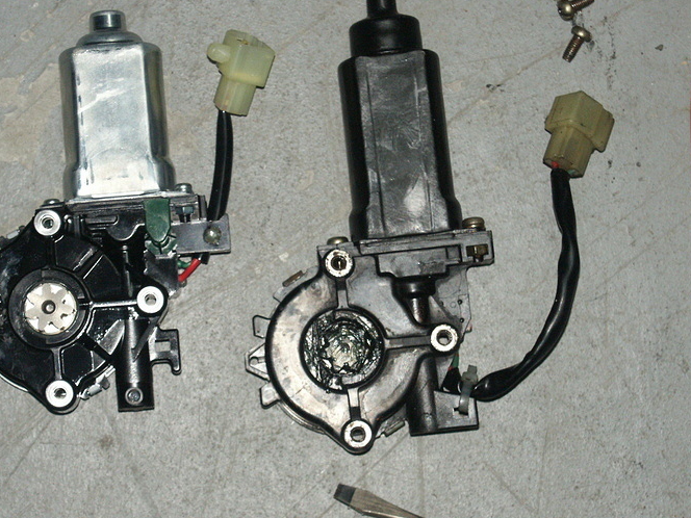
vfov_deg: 11.0
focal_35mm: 135
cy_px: 263
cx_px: 296
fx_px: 2695
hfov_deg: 14.6
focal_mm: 27.82
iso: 200
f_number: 3.5
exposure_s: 1/90
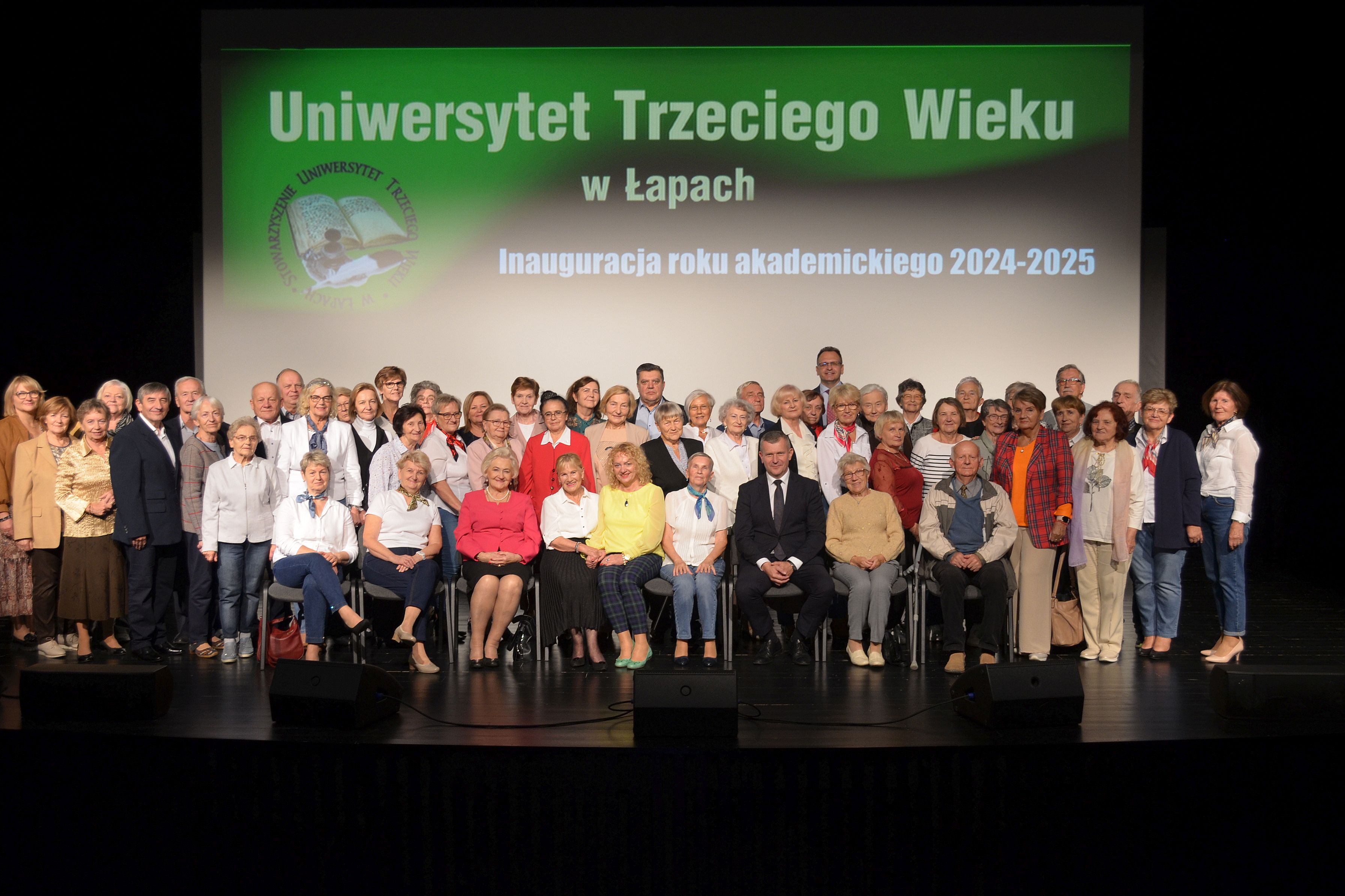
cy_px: 443
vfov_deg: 35.9
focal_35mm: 37
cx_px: 657
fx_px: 1382
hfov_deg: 51.9
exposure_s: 1/40
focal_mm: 24
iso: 400
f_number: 4
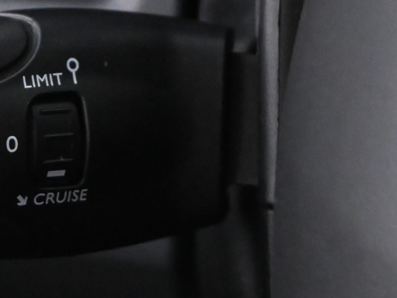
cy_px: -80
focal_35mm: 127
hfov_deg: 15.4
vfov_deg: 11.4
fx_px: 1460
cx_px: 91
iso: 6400
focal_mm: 26.5
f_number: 4.5
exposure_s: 1/30
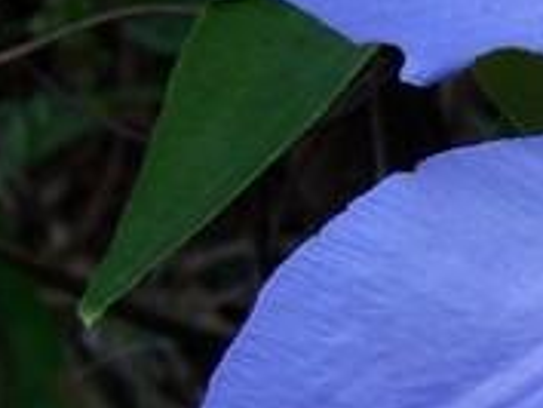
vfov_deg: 11.4
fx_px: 2041
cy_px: 215
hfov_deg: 14.0
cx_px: 868
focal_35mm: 130
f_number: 2.7
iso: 80
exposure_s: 1/60
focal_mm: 6
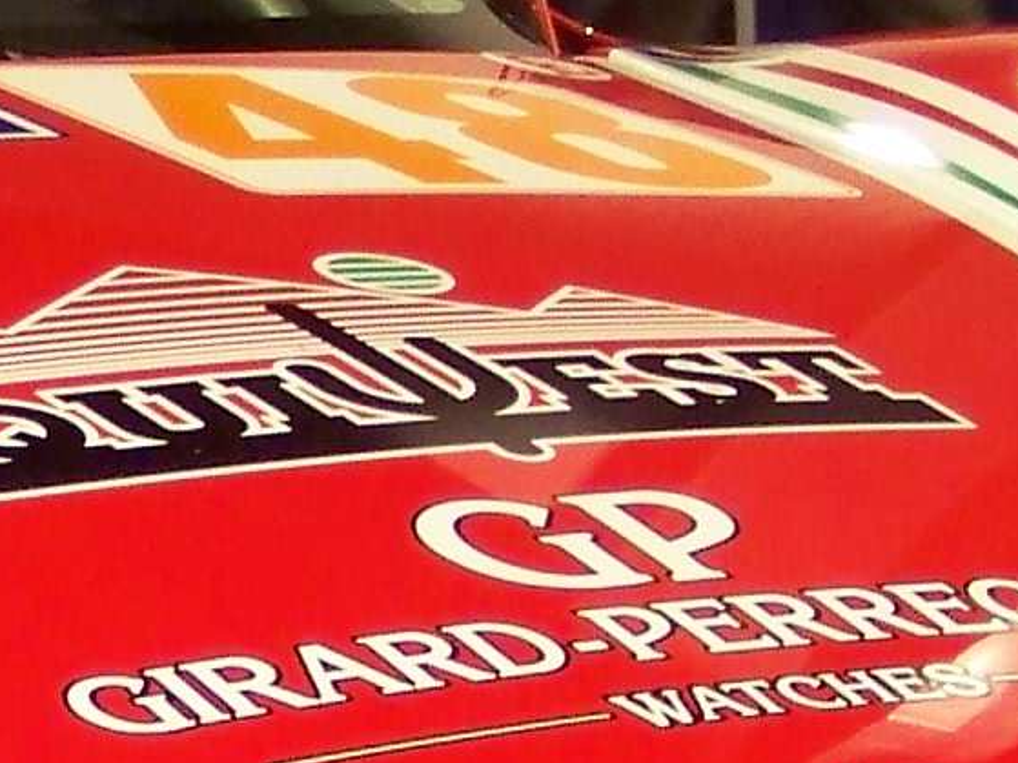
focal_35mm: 253
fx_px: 7439
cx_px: -397
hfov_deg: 7.7
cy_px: 814
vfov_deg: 5.9
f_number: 2.8
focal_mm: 7.6
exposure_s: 1/60
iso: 200
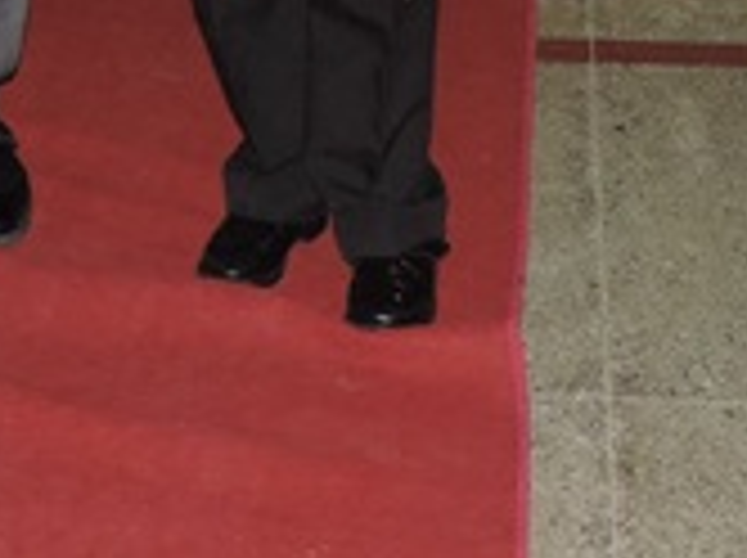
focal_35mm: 127
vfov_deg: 10.5
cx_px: 38
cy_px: -619
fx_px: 2737
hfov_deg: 15.3
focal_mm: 5.3
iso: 200
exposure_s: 1/30
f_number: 3.1
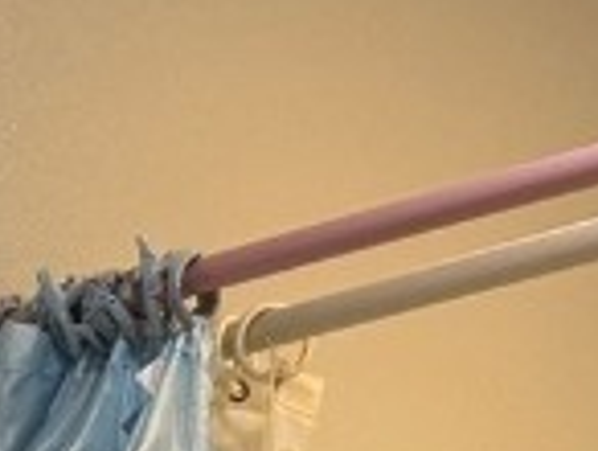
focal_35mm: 168
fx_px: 2907
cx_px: -344
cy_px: 1296
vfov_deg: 7.8
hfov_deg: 11.2
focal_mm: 6.76
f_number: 1.78
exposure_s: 1/60
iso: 250
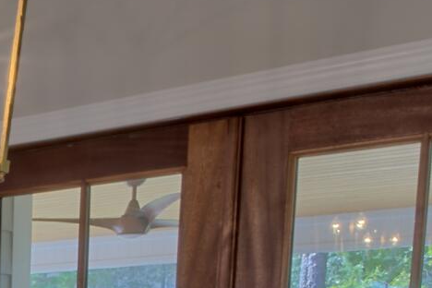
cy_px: 511
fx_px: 924
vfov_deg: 15.4
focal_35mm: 77
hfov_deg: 20.0
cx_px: -321
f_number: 19
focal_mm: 12
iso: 200
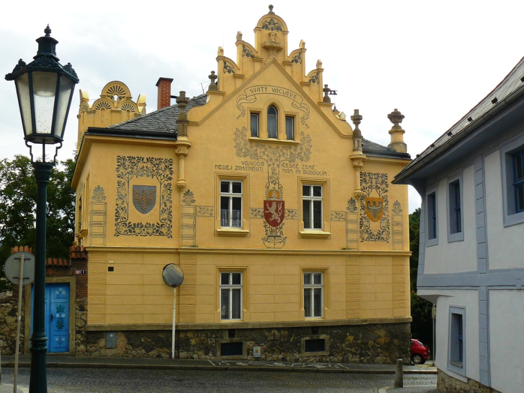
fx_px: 545
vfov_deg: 39.7
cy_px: 196
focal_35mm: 36
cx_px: 262
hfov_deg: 51.4
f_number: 4
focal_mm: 6
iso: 100
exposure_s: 1/1300
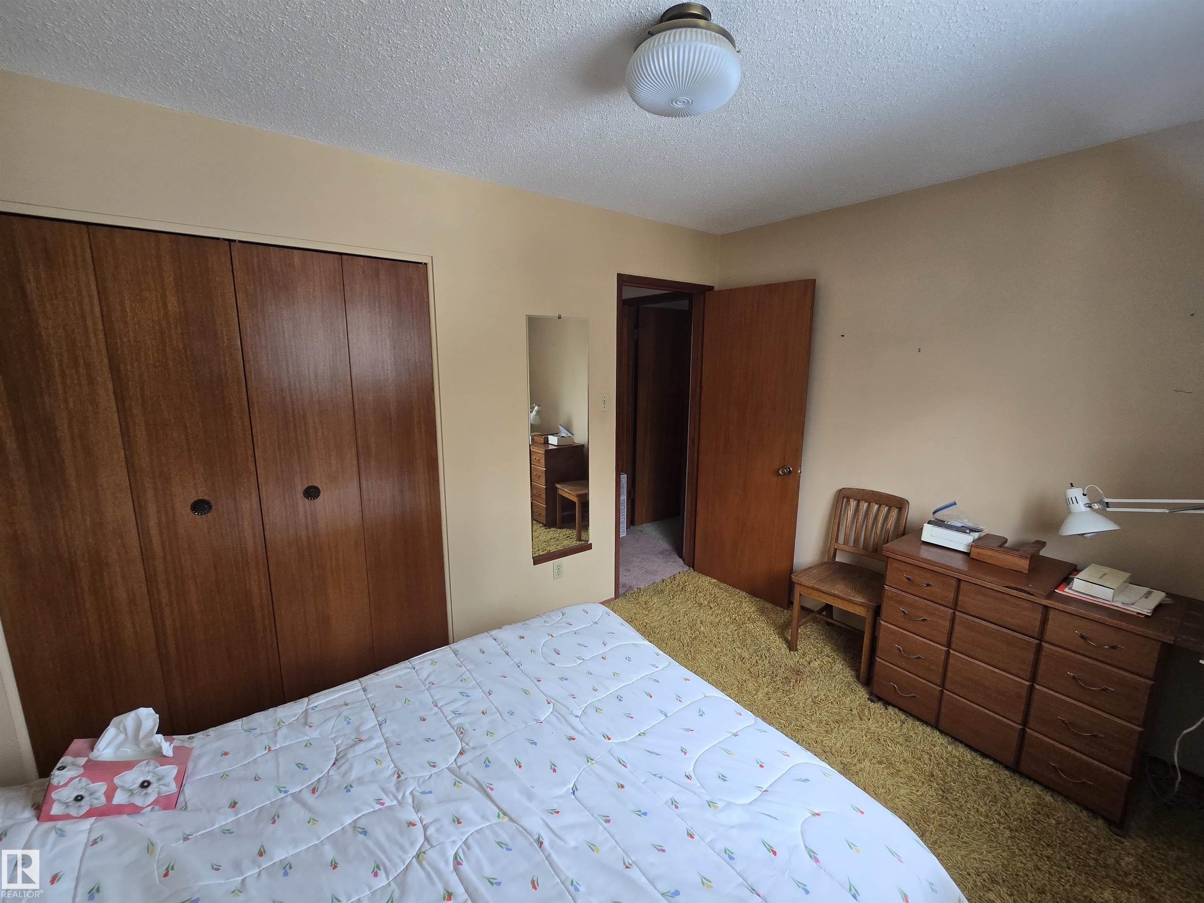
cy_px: 452
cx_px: 602
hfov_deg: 106.2
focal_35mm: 13
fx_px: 452
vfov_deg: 89.9
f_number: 2.2
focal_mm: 2.2
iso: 100
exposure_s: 1/60
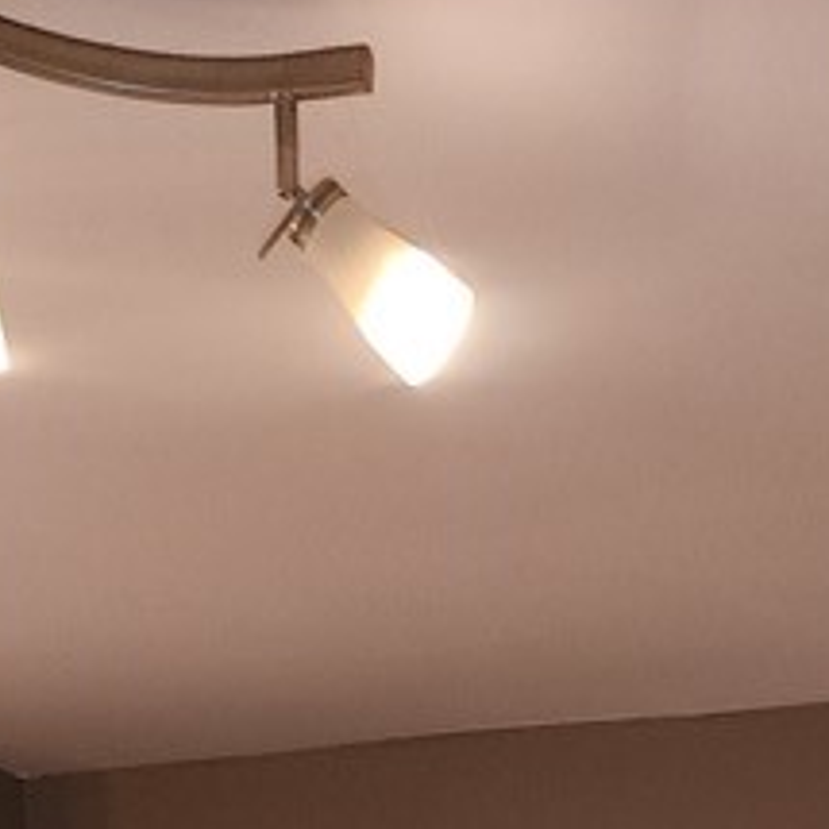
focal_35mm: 97
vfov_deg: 13.5
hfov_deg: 17.3
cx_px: 941
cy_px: 1943
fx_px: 2628
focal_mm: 5.4
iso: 100
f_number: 1.8
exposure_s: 1/24
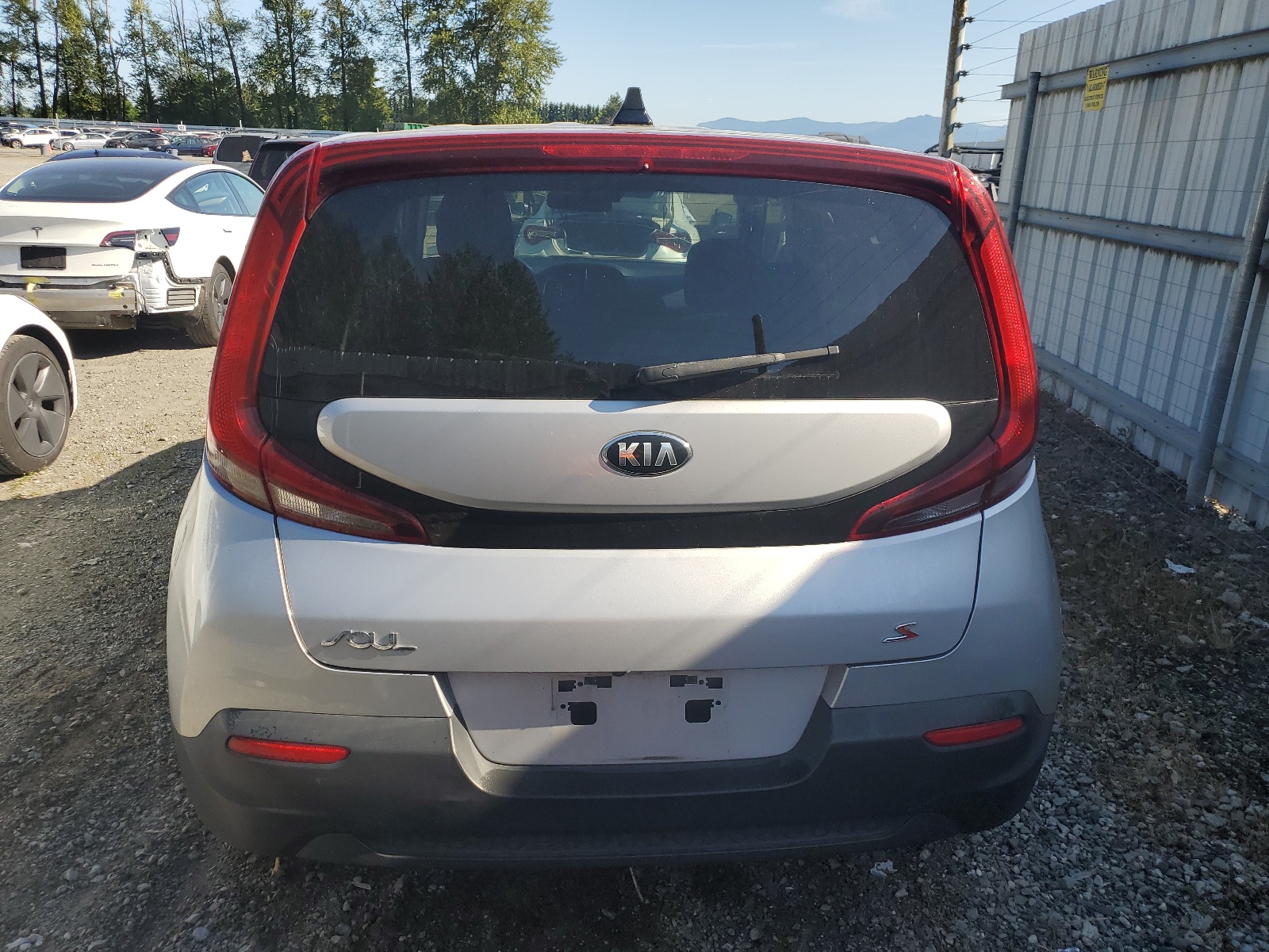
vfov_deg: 53.1
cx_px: 634
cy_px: 476
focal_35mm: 26
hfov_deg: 67.3
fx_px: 953
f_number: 1.5
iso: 50
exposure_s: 1/2000
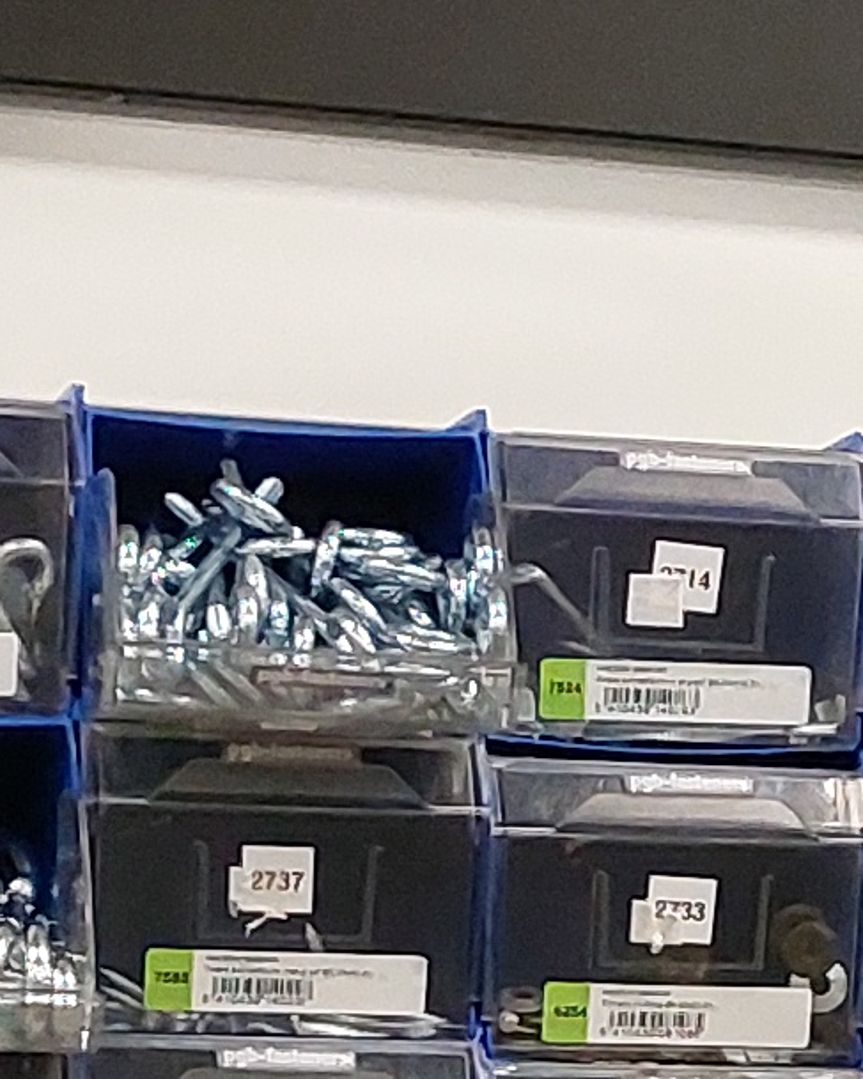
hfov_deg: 8.2
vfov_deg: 10.6
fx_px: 5684
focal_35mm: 178
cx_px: 1847
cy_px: 1375
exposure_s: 1/100
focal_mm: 5.23
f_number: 1.8
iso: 320
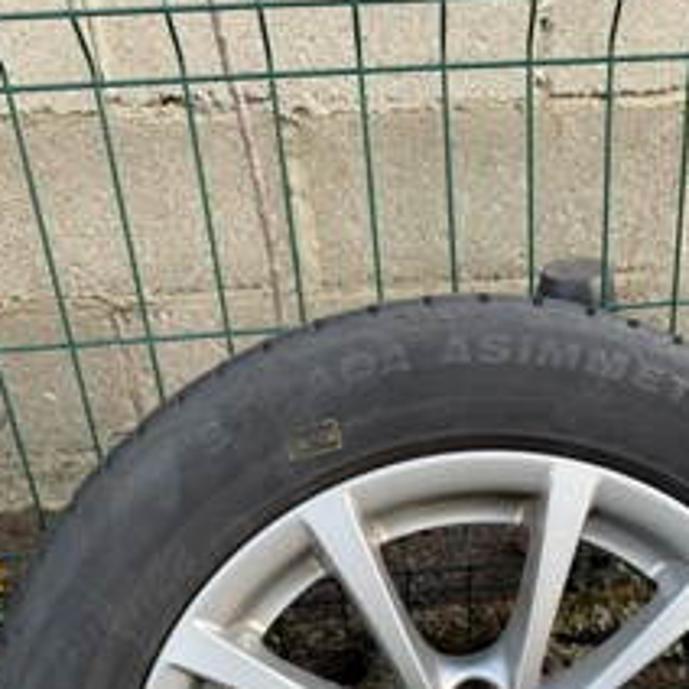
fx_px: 901
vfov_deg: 38.7
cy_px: 630
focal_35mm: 40
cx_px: 465
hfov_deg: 41.3
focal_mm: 6.76
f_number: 1.78
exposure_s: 1/125
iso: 50
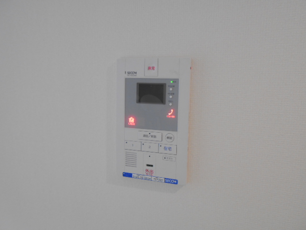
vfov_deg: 53.1
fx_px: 230
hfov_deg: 67.3
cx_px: 153
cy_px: 115
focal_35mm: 26
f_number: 3.2
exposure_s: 1/30
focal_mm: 4.6
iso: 160
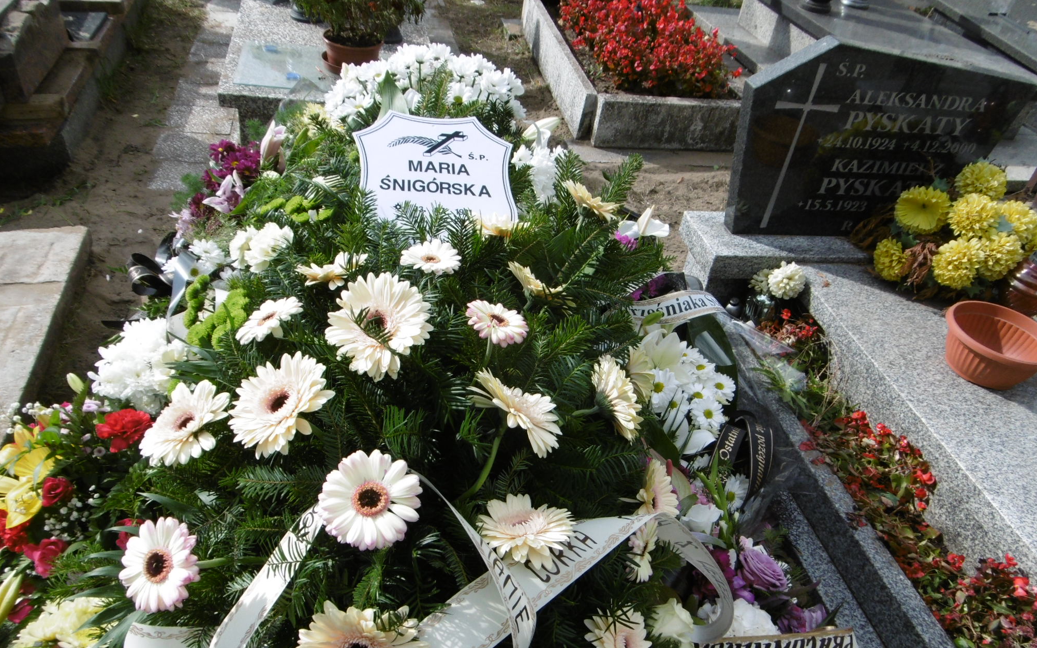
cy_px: 383
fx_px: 735
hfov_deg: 70.4
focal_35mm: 26
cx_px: 519
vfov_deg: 47.4
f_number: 3.1
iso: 100
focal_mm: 4.3
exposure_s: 1/800
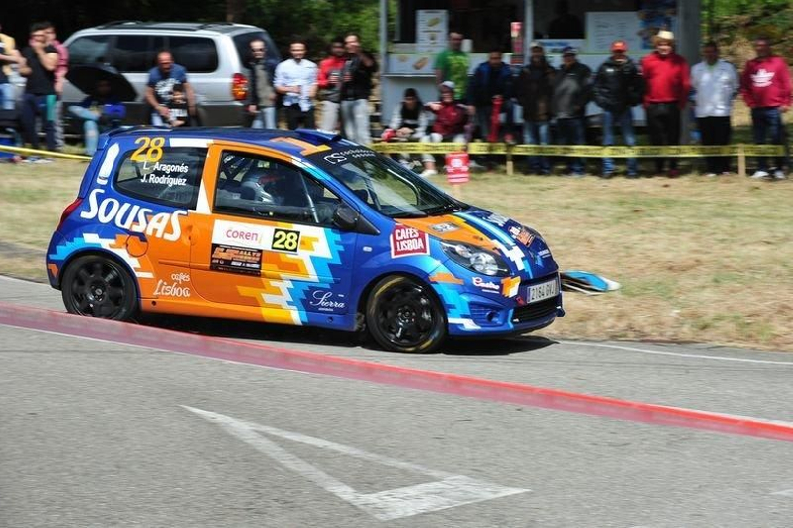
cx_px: 396
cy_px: 264
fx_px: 3744
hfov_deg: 12.1
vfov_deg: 8.1
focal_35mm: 170
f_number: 13
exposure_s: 1/250
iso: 200
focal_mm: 170
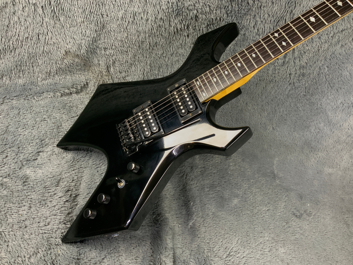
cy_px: 132
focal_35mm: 29
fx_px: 296
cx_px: 176
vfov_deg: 48.2
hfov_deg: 61.7
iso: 200
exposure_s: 1/50
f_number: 1.8
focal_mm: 3
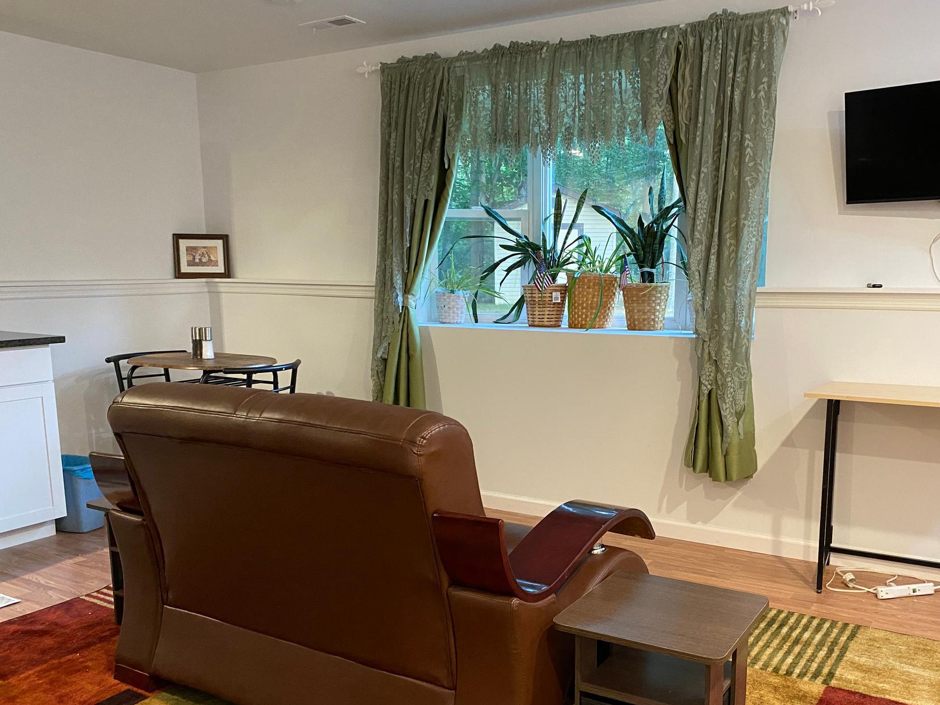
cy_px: 423
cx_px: 530
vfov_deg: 43.9
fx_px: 869
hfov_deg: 56.6
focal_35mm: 32
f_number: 1.8
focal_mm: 4.25
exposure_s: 1/60
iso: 400
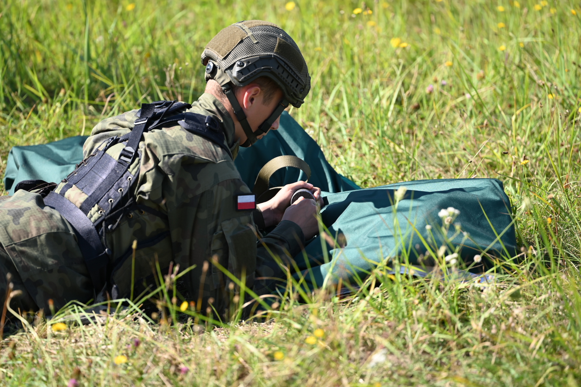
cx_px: 290
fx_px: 2905
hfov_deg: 11.4
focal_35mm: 180
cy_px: 194
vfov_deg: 7.6
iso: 100
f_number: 3.2
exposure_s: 1/640
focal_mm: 180
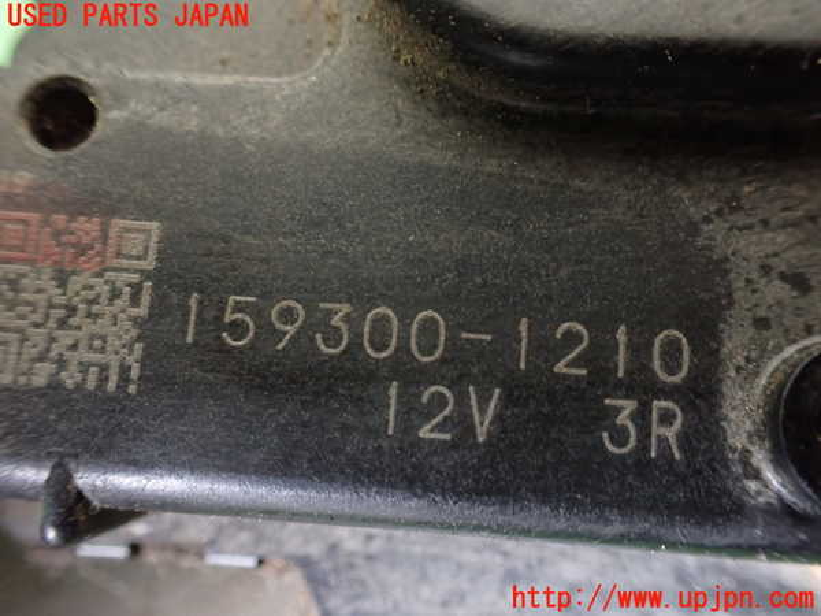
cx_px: 410
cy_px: 308
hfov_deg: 60.0
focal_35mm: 30
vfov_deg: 46.8
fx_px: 712
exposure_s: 1/30
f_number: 2.3
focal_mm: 5.4
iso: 800
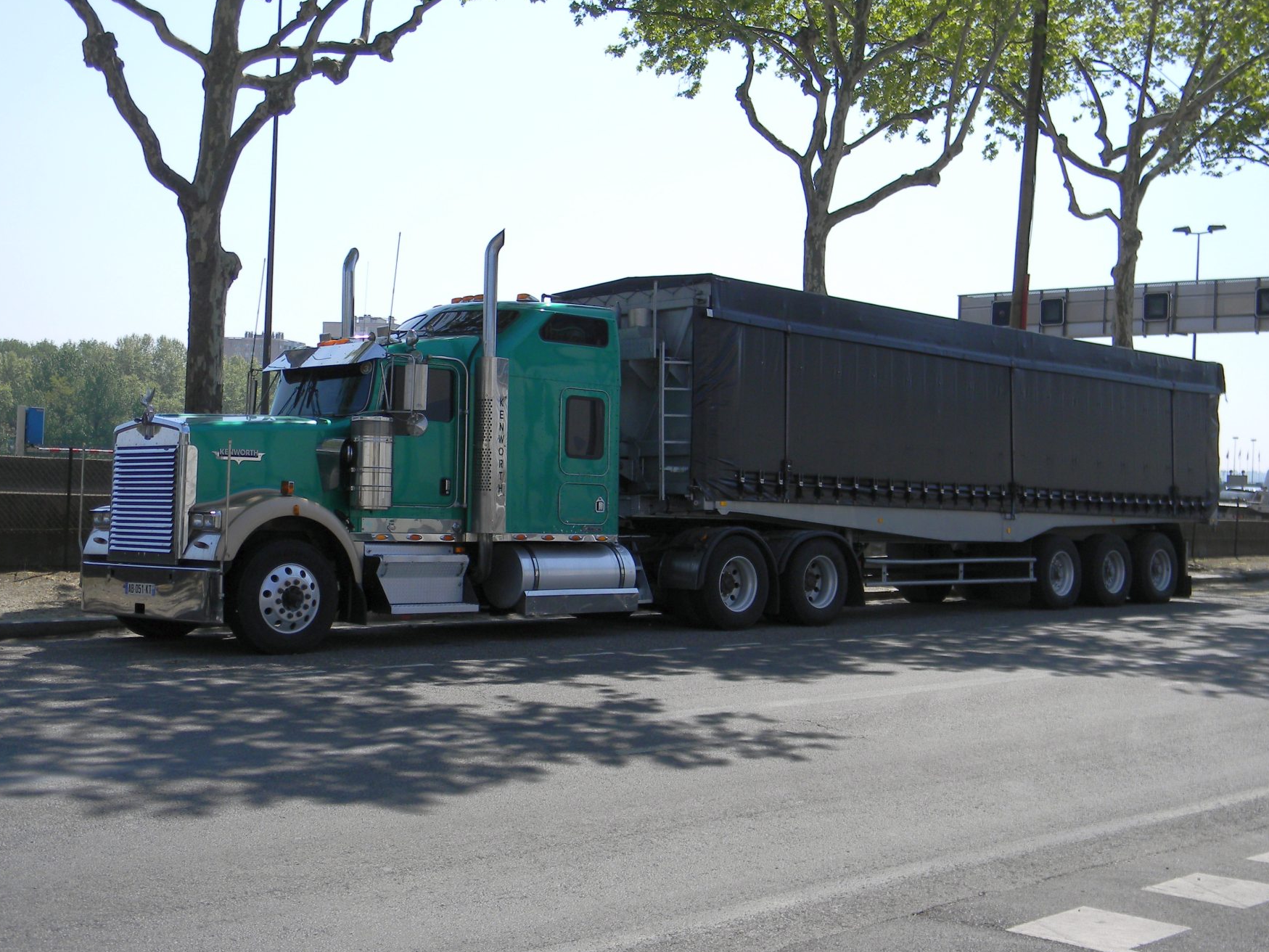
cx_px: 651
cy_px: 461
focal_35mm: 45
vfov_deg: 32.2
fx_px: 1650
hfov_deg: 42.1
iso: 80
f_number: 3.8
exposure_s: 1/801
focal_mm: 7.3
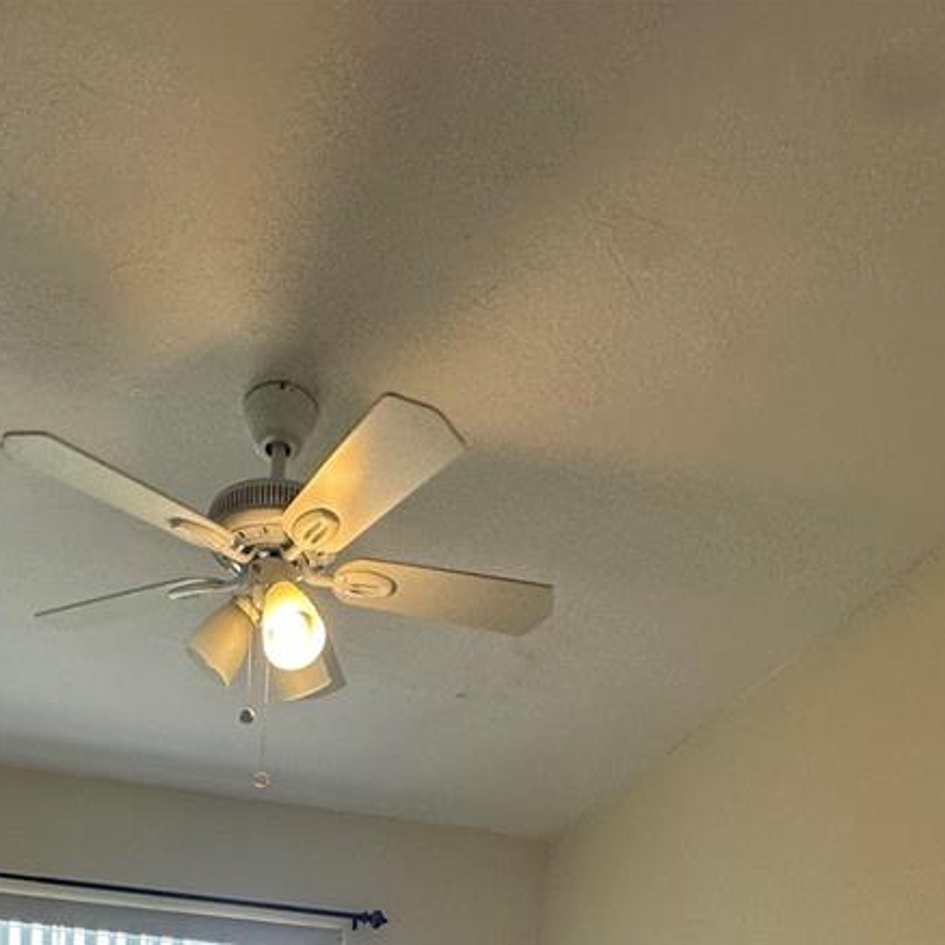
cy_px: 1291
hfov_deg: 47.4
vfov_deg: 32.6
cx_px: 288
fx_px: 1050
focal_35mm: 34
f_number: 2.2
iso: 100
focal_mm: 2.22
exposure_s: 1/120
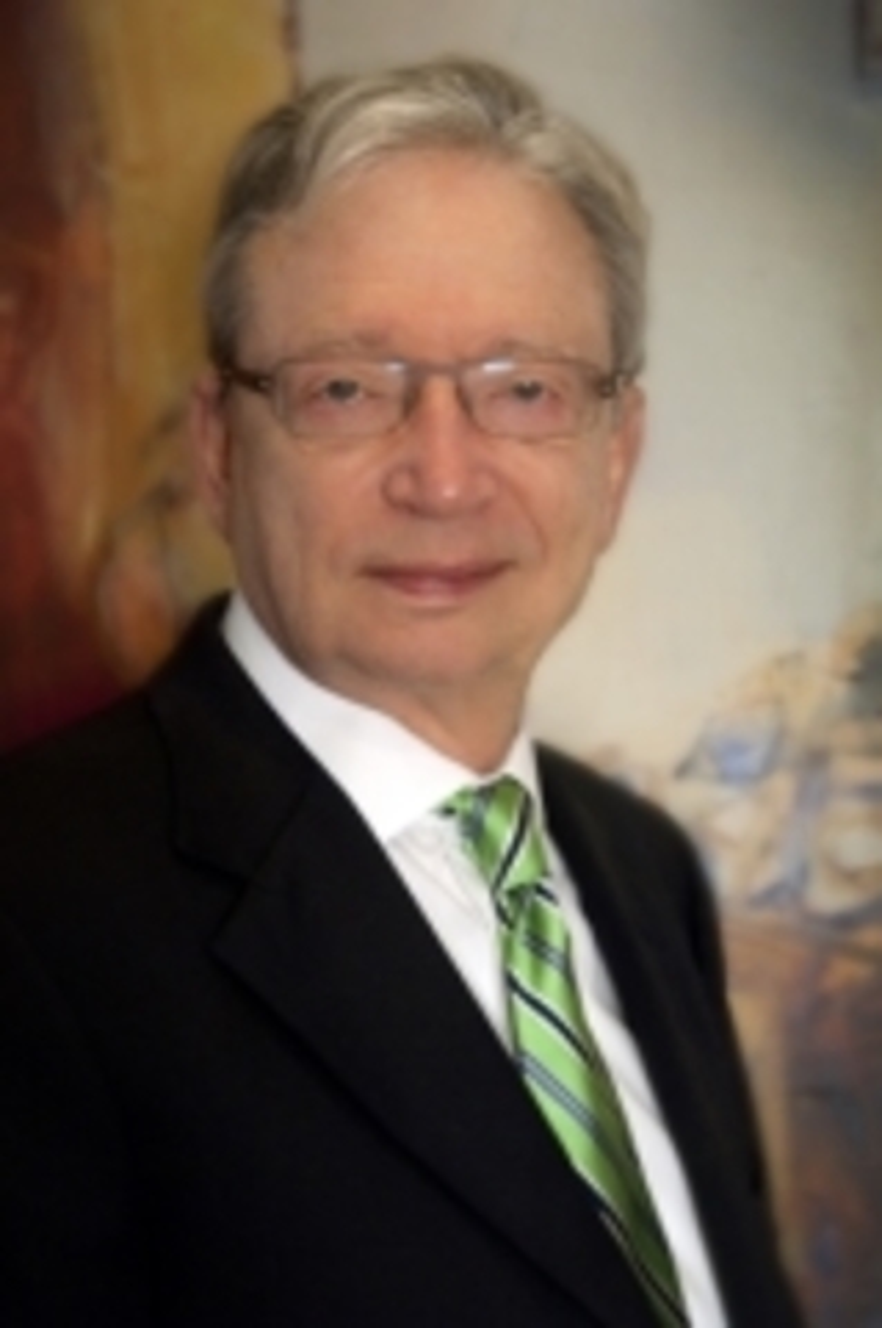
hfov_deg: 17.5
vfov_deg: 26.0
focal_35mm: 78
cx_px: 441
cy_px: 664
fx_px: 2872
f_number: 4.8
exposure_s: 1/13
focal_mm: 52
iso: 200
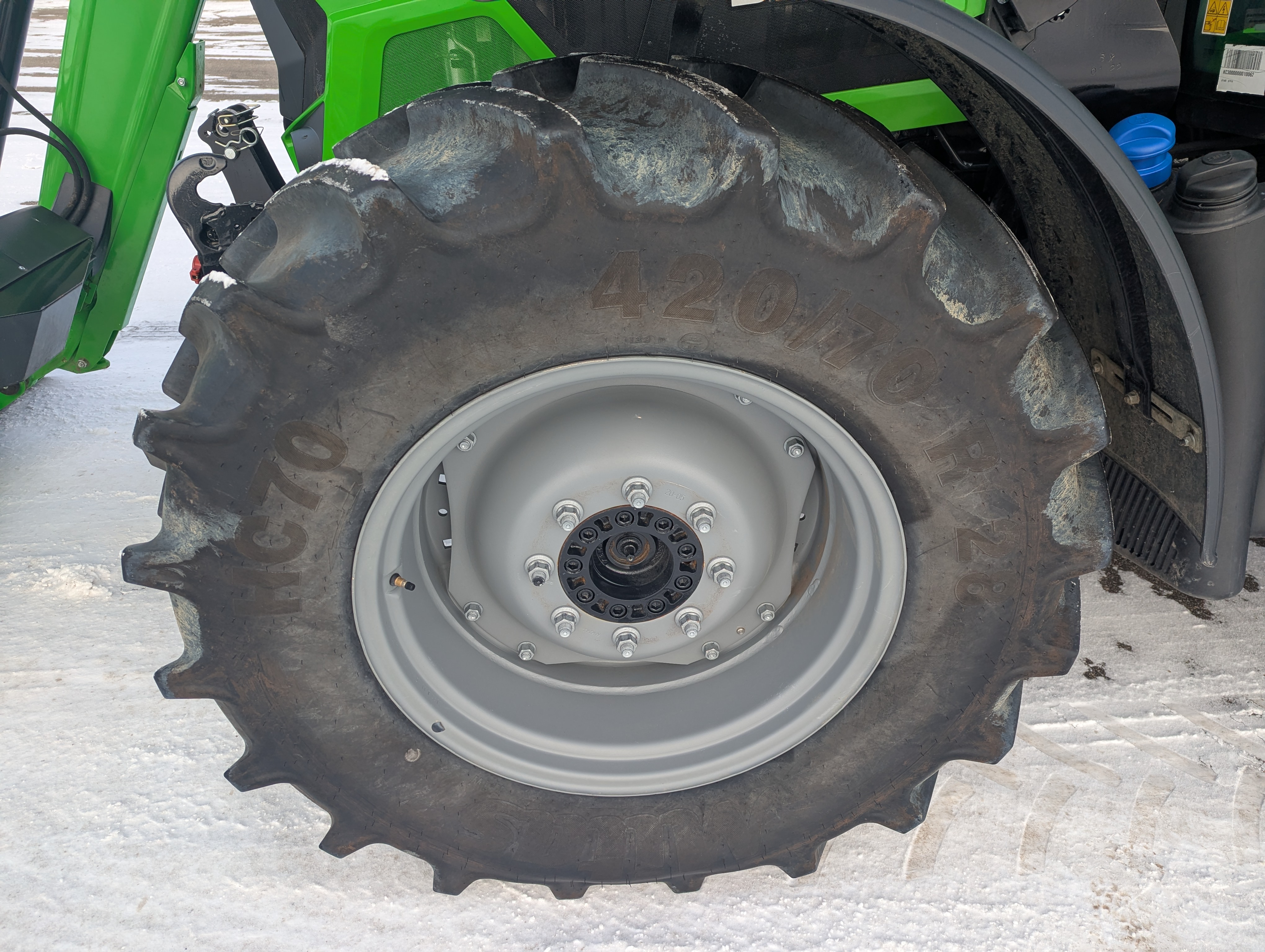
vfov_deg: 56.9
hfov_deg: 71.5
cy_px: 476
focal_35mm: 24
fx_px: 878
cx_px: 632
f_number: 1.85
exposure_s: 1/566
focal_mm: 6.81
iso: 37
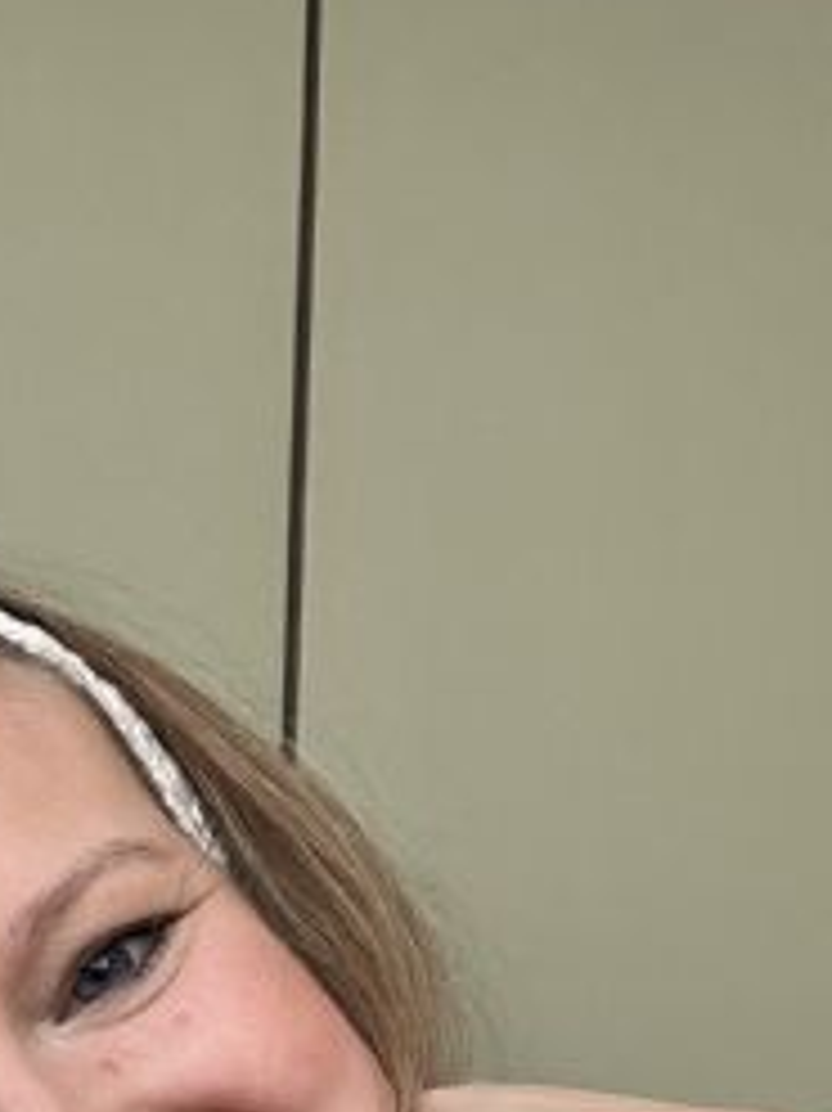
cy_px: 1144
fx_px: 2341
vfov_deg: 25.2
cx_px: 9
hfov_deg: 19.6
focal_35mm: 73
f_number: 1.9
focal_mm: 2.69
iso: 80
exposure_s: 1/95
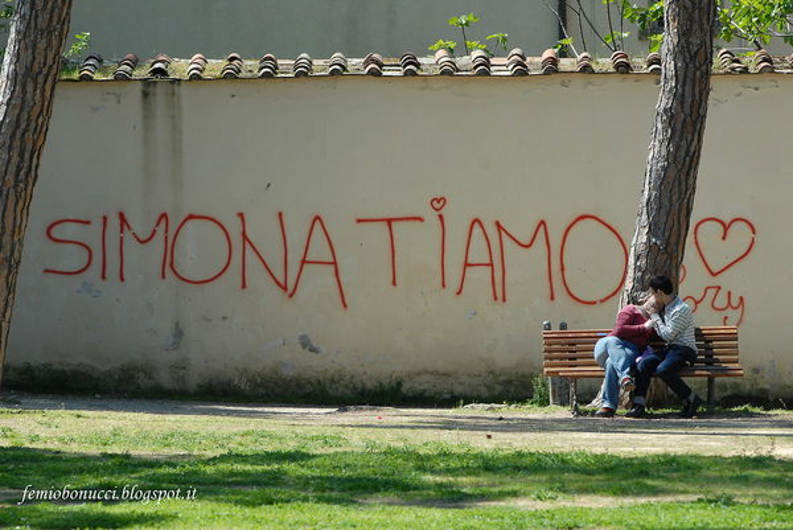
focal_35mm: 218
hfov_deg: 9.5
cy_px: 265
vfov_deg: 6.3
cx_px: 396
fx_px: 4794
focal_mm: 145
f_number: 8
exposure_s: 1/200
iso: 200
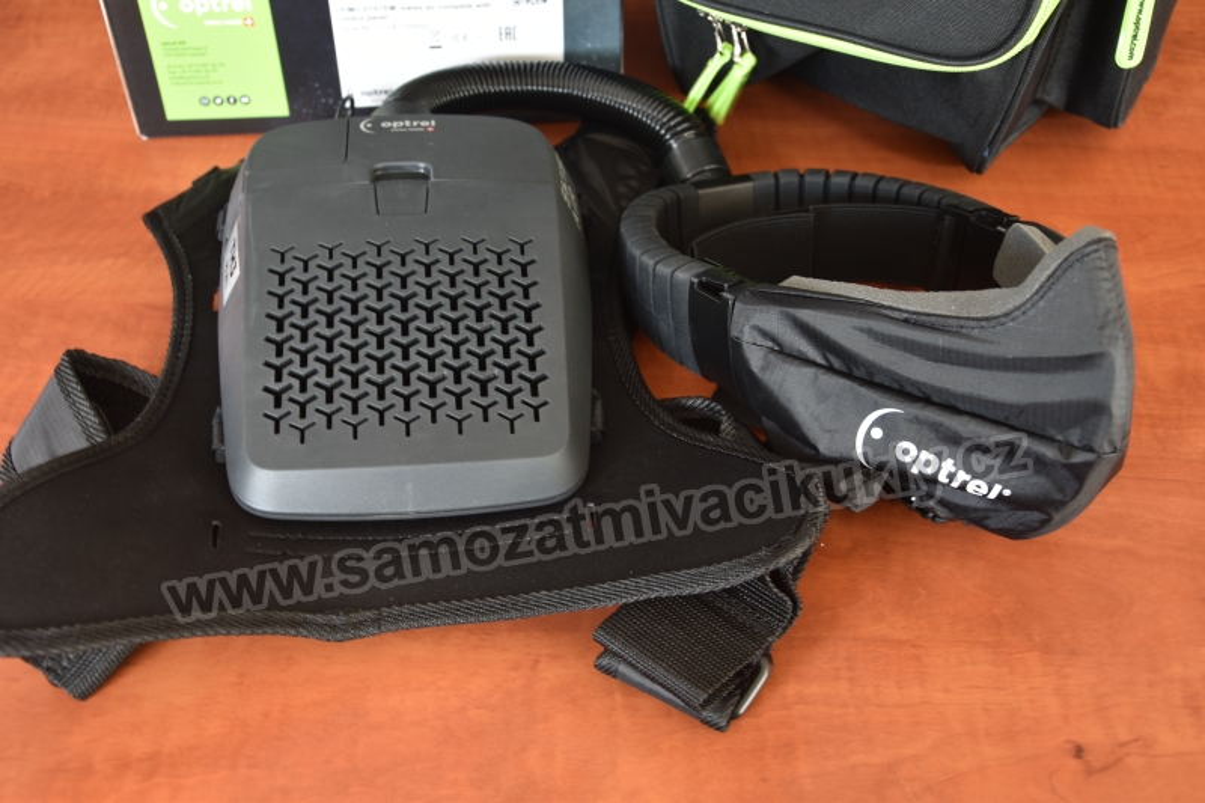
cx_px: 602
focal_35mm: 45
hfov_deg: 43.6
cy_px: 402
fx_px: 1506
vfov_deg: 29.9
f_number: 5.6
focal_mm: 30
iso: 100
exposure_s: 1.6
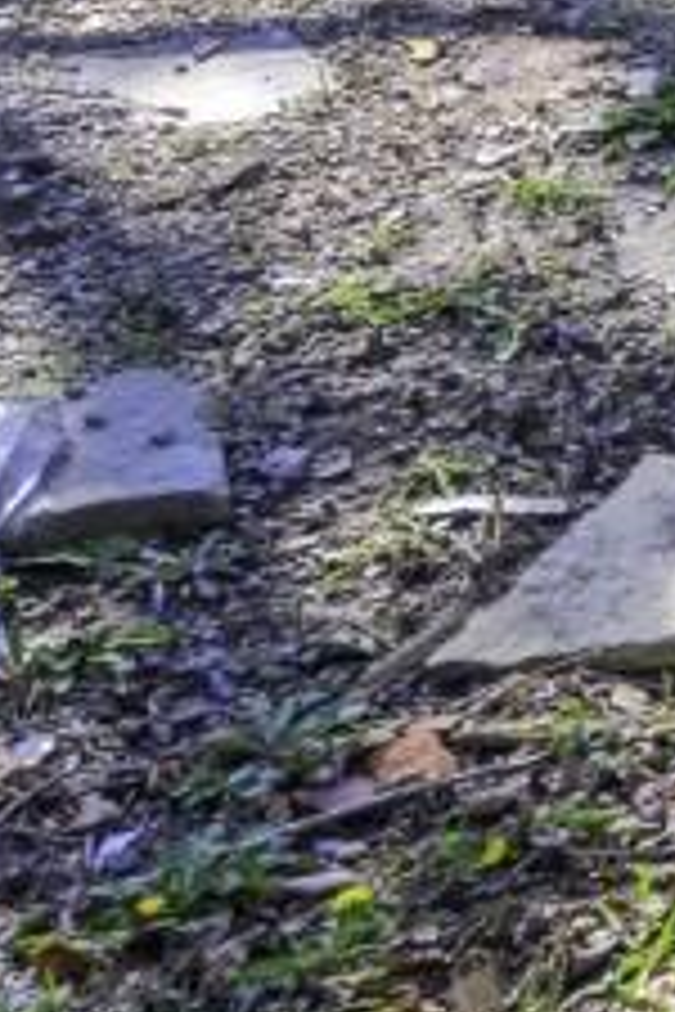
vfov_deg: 17.8
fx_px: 3037
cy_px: -270
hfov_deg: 9.4
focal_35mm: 108
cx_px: 2146
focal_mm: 15
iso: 100
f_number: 14
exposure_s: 1/640
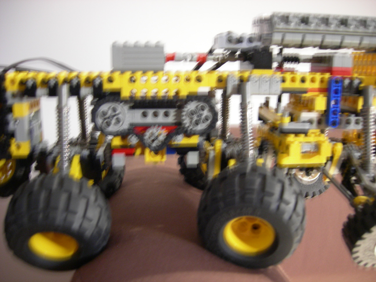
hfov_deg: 51.4
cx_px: 188
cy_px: 141
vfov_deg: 39.7
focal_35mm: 36
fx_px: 391
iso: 200
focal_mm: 7.5
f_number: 2.7
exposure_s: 1/1.8
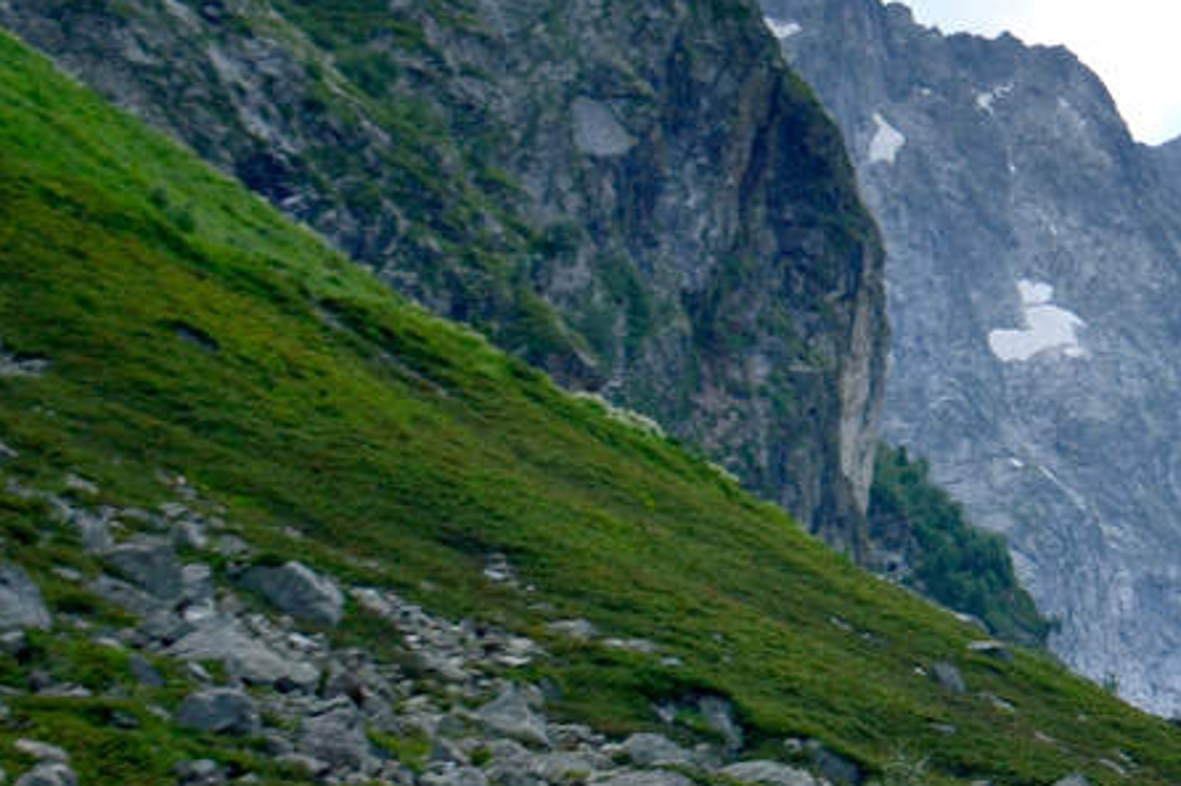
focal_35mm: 160
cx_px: 1639
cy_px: 1041
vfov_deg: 8.4
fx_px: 5247
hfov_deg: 12.4
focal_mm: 34
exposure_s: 1/320
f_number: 5
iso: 100
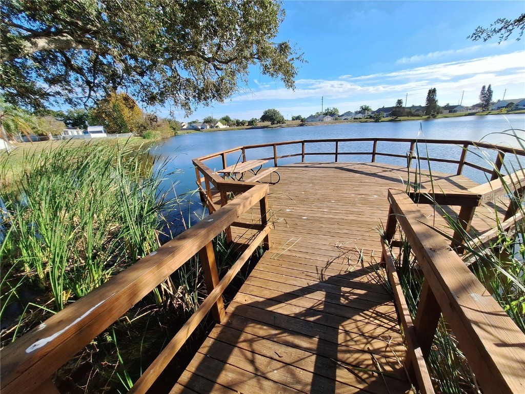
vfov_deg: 89.9
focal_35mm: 13
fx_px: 197
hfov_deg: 106.2
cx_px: 262
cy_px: 197
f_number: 2.2
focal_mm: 1.74
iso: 40
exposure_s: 1/1815
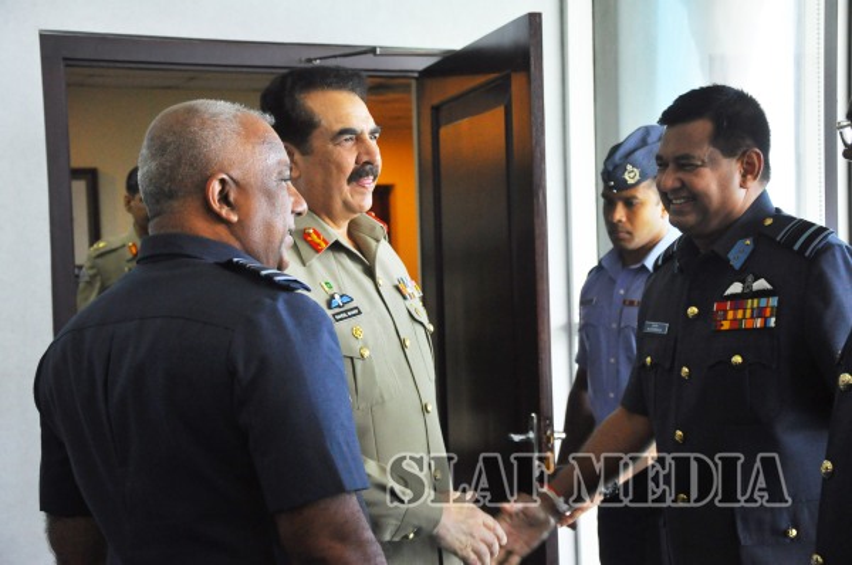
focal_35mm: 63
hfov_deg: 31.9
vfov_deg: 21.5
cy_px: 282
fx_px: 1489
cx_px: 426
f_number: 4.8
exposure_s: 1/100
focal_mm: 42
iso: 800
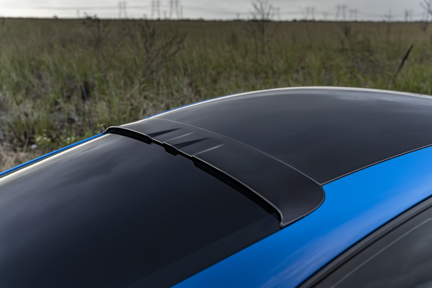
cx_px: 216
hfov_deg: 46.6
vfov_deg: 32.0
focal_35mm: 42
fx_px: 502
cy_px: 144
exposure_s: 1/125
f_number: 4.5
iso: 125
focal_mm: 41.8
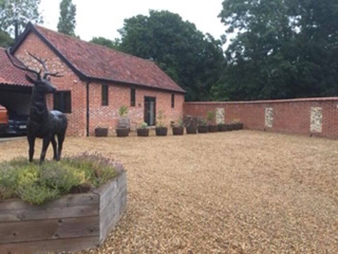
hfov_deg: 58.4
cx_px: 169
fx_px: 303
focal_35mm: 31
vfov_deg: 45.4
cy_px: 127
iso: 25
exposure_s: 1/135
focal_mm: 3.3
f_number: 2.4
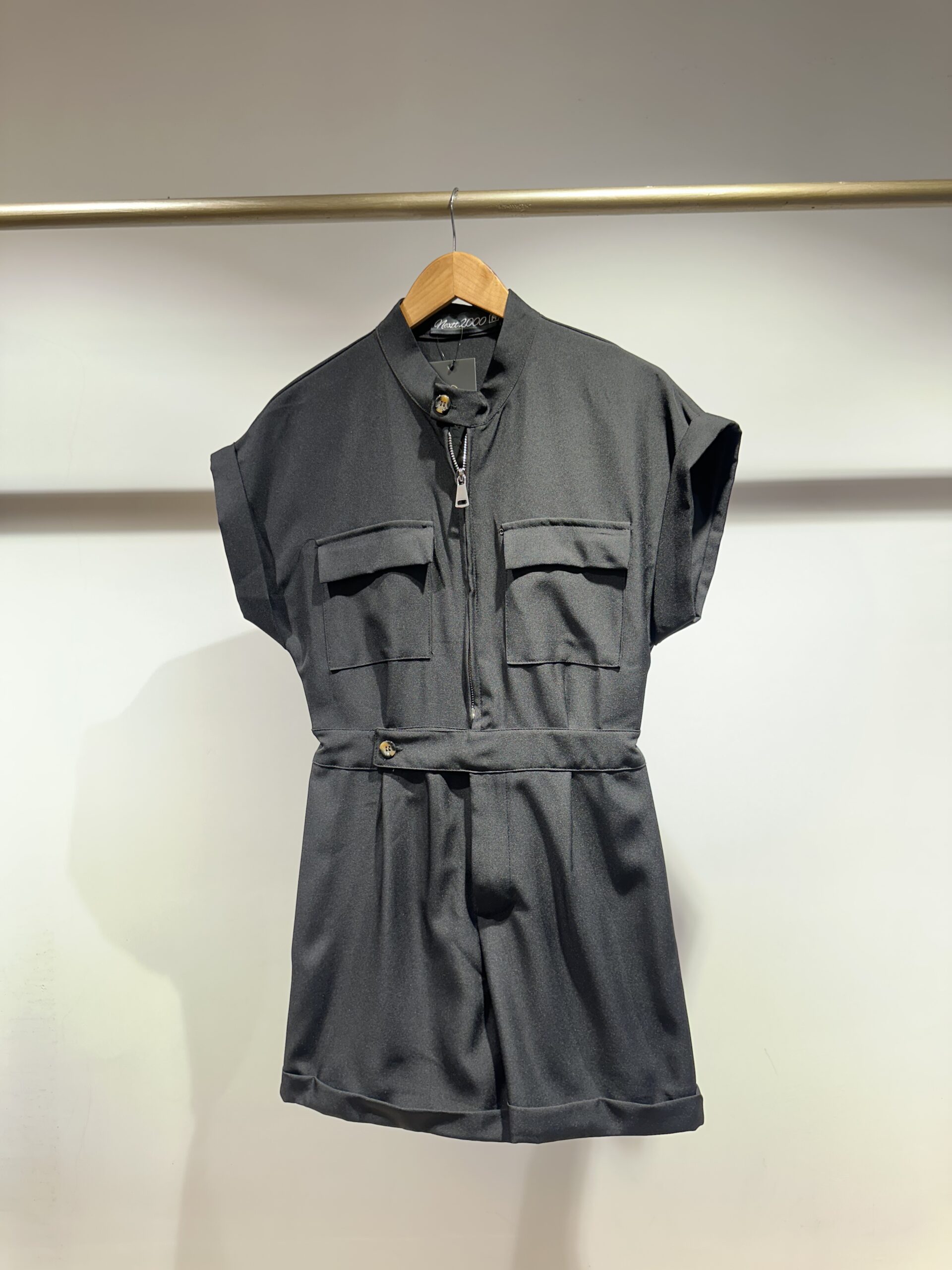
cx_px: 476
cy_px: 635
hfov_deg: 56.8
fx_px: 880
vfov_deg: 71.6
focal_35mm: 24
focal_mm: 6.86
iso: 160
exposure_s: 1/50
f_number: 1.78
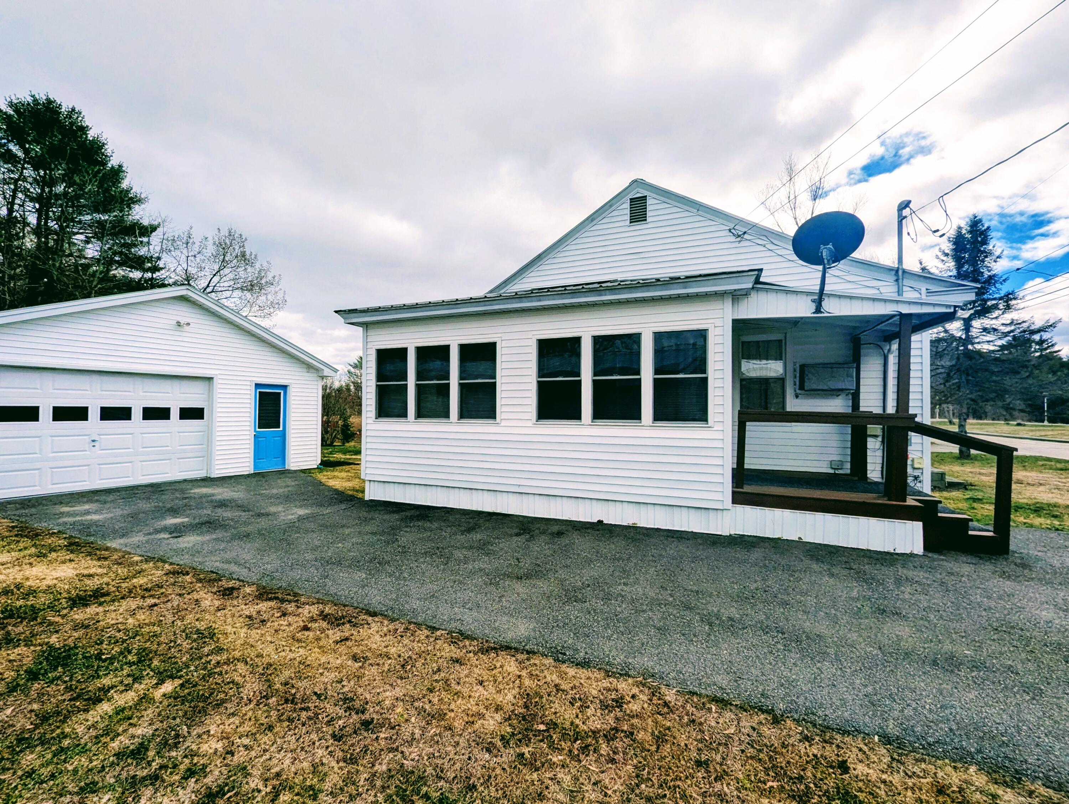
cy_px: 402
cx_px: 534
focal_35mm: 13
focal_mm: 1.95
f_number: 2.2
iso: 47
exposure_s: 1/3268
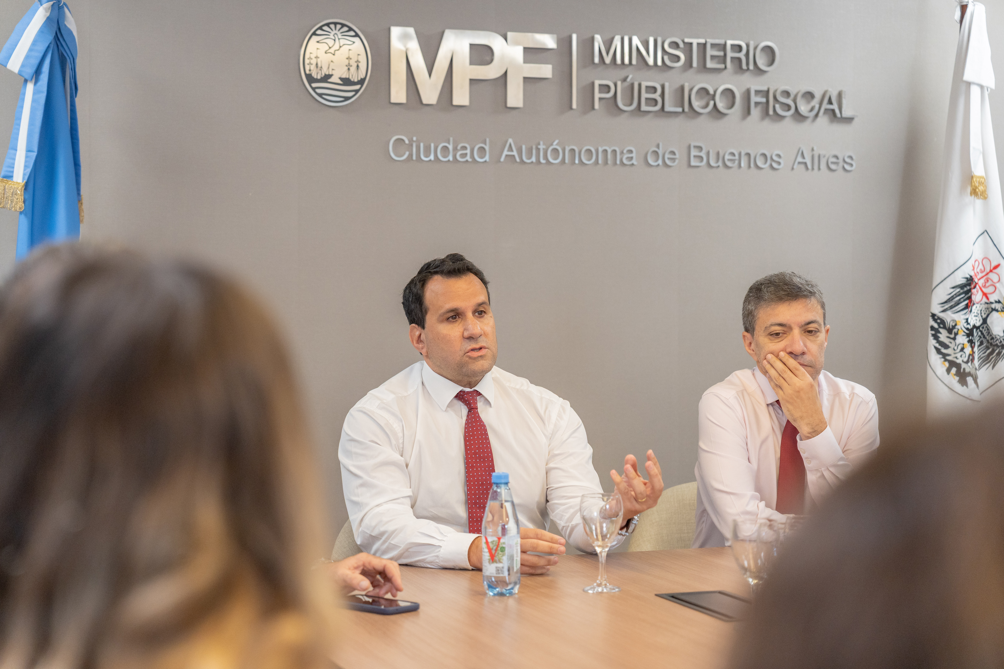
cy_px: 334
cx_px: 502
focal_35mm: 70
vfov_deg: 19.5
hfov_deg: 28.8
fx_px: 1952
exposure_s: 1/160
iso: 1000
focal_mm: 70
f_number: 2.8
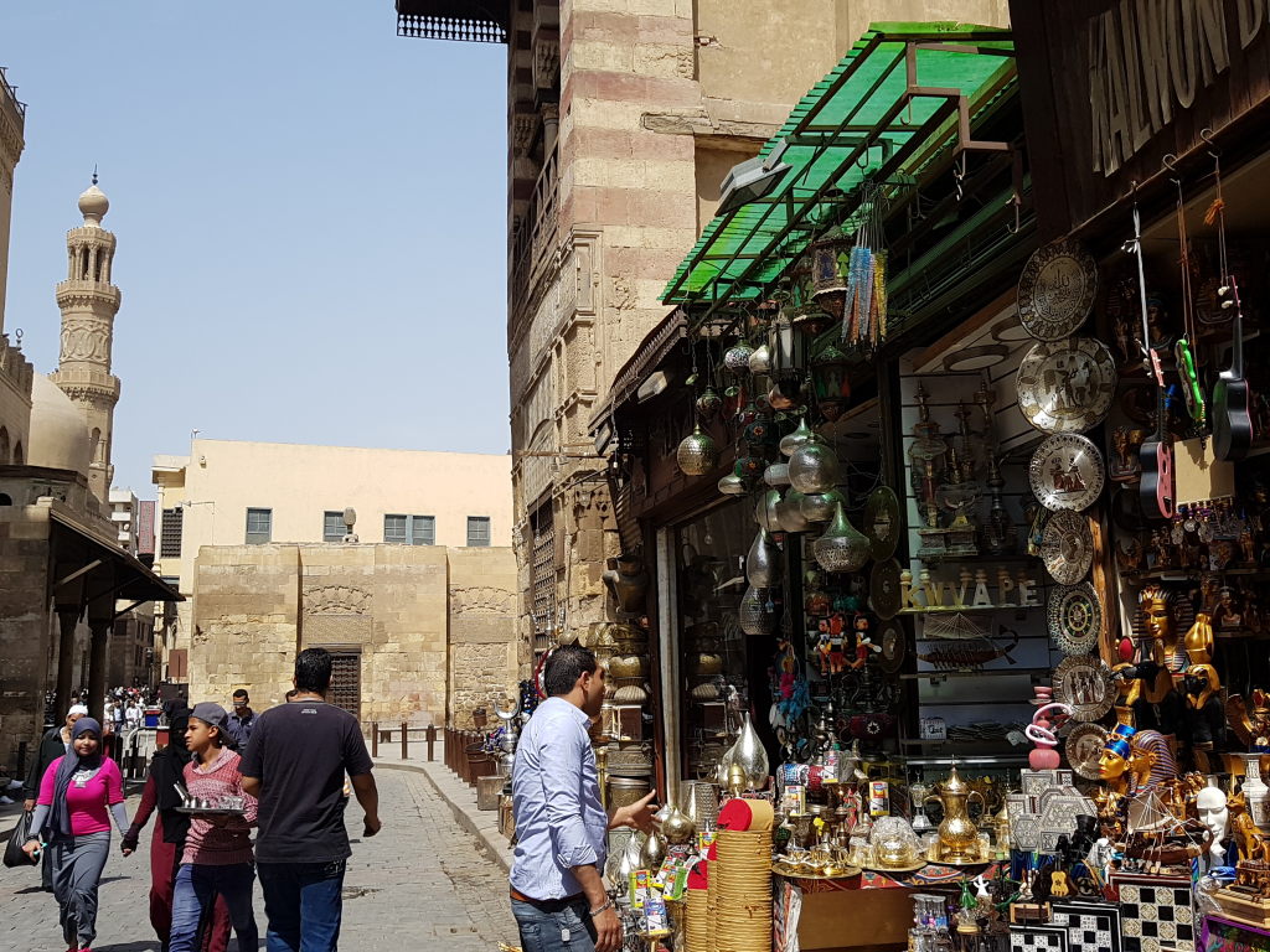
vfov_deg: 53.1
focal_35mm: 26
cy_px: 476
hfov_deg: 67.3
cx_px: 635
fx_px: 954
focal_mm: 4.2
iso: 40
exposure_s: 1/1824
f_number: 1.7
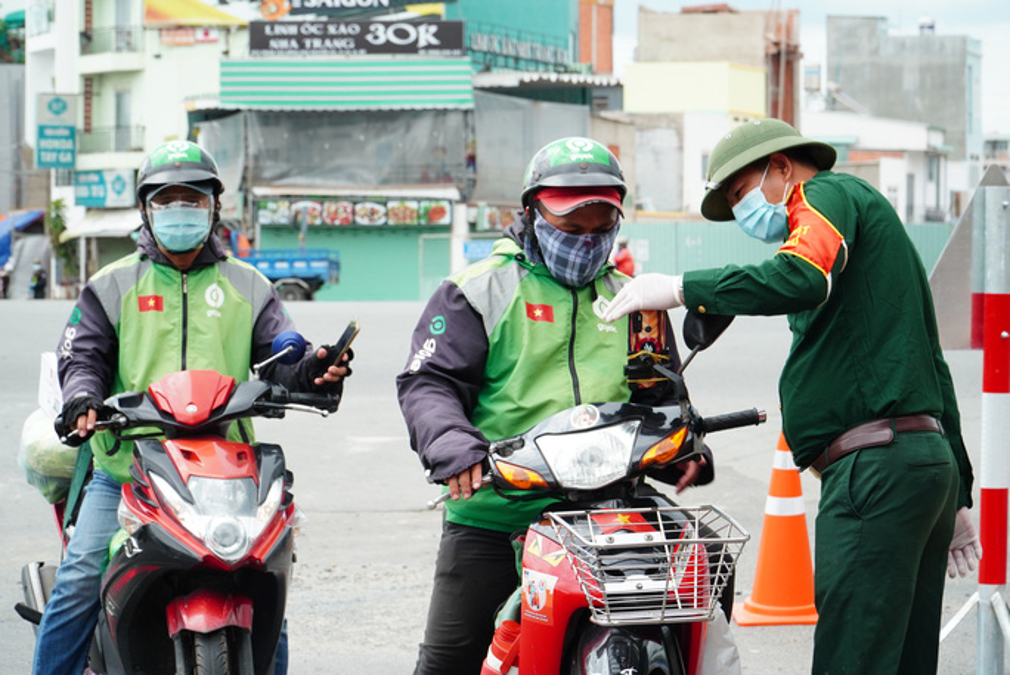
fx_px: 2863
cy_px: 338
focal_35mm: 102
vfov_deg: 13.4
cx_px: 505
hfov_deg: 20.0
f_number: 8
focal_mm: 68
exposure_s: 1/200
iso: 250
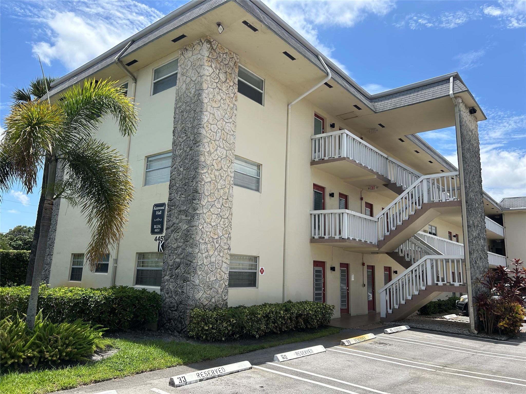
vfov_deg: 53.1
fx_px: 395
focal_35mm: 26
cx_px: 263
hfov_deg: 67.3
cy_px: 197
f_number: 1.5
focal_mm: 5.7
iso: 50
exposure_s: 1/3831
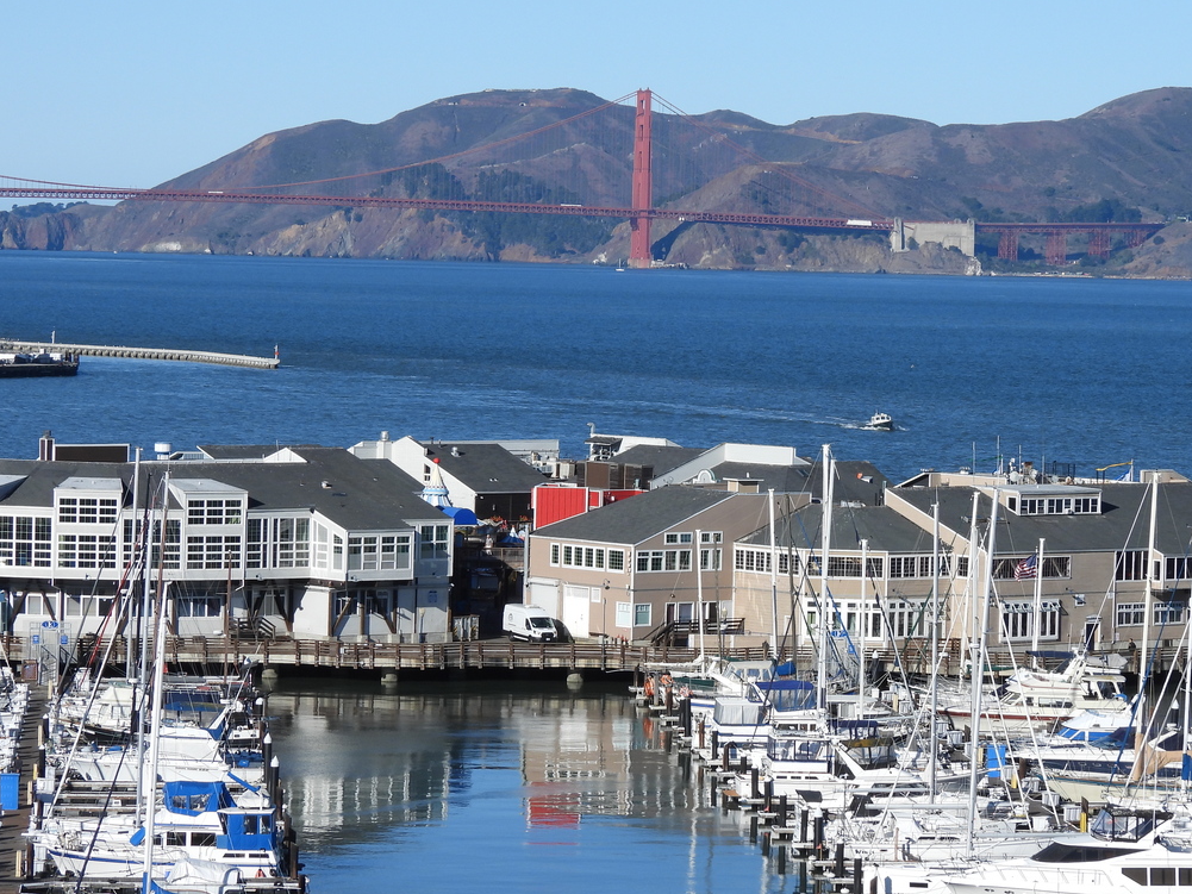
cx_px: 648
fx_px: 5063
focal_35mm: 147
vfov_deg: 10.1
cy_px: 463
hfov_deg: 13.4
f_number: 4
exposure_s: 1/1250
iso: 100
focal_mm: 20.5
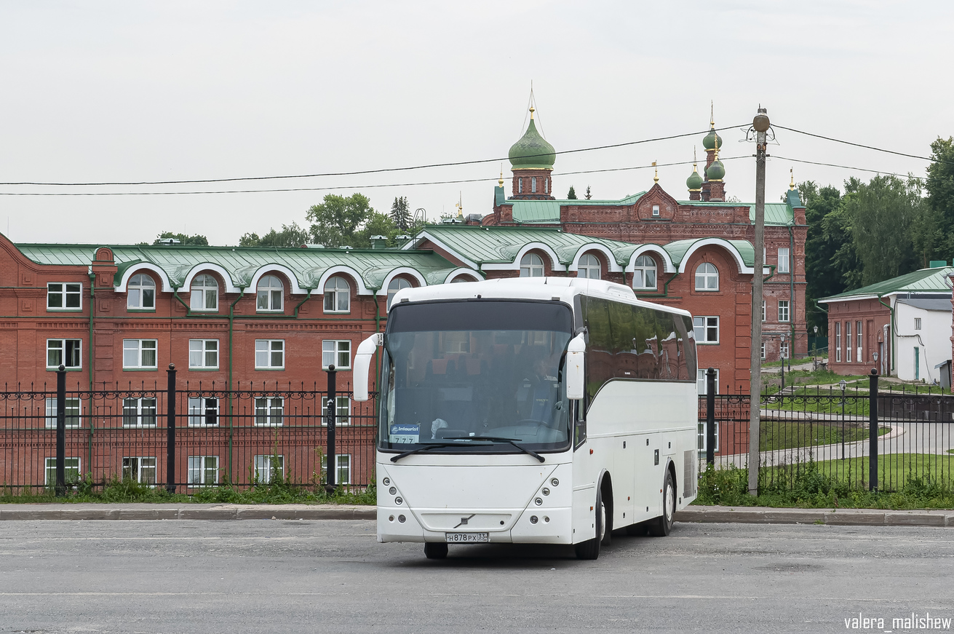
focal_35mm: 75
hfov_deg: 27.0
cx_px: 477
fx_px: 1985
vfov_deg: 18.1
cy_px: 317
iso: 640
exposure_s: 1/640
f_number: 11
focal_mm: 50
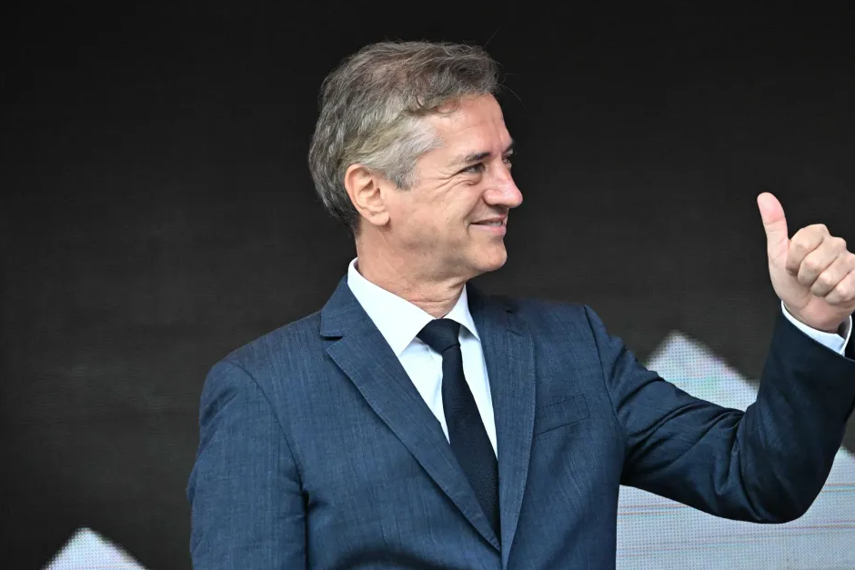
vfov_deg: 4.3
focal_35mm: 319
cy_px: 265
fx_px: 7577
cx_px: 507
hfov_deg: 6.5
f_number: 5.6
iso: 6400
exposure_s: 1/2000
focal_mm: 250
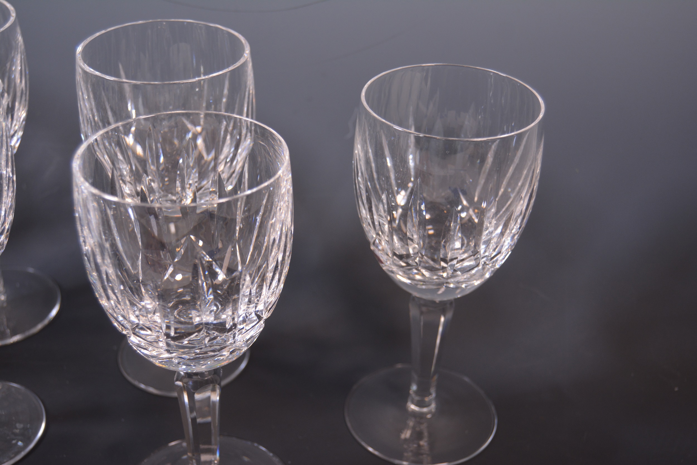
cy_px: 232
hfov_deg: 37.8
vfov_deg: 25.8
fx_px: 1016
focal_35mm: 52
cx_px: 348
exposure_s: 1/100
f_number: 5
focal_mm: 35
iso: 400
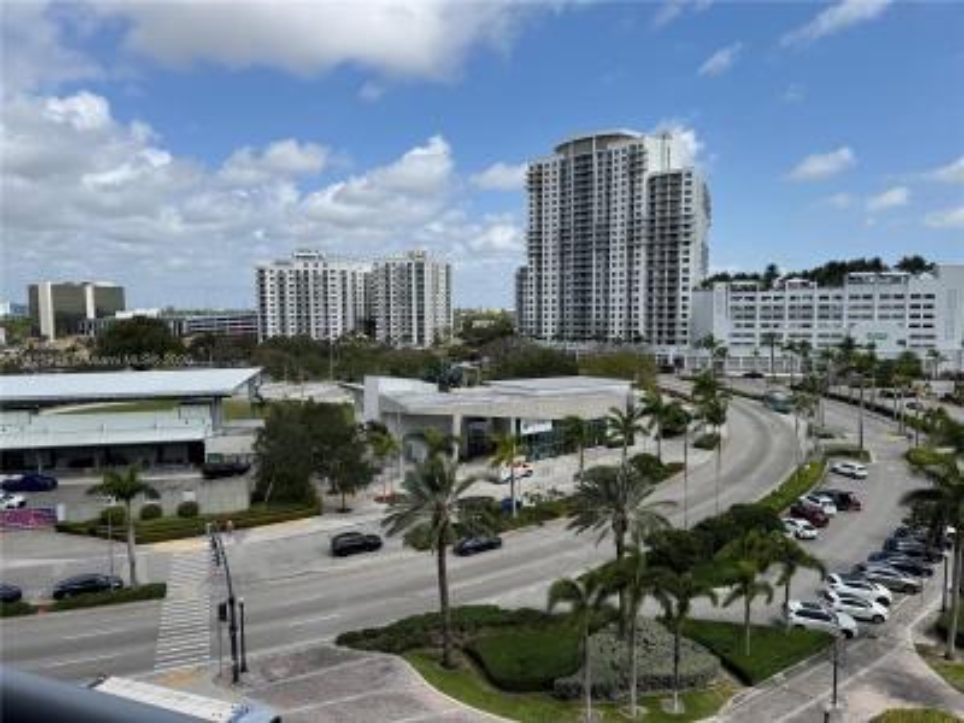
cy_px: 362
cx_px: 482
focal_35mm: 24
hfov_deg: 71.6
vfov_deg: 56.8
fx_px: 668
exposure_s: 1/6410
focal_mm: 6.76
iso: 80
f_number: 1.78
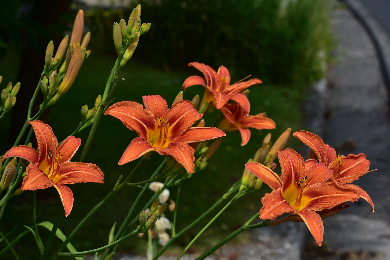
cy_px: 130
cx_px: 195
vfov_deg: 16.6
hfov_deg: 24.6
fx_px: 894
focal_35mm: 82
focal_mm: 55
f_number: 9
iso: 125
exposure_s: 1/250
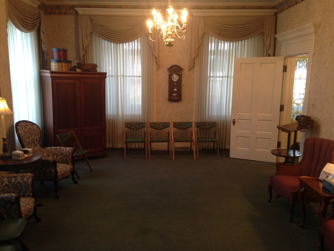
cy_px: 126
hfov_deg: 55.4
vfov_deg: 42.9
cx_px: 167
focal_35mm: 33
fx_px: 318
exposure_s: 1/20
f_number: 2.4
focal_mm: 4.12
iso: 100
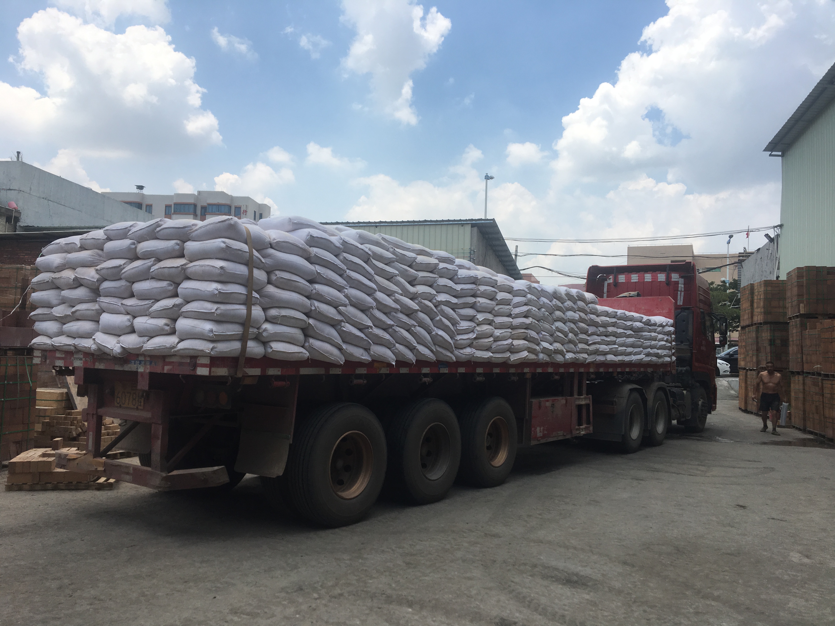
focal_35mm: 29
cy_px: 313
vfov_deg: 48.2
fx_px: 700
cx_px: 418
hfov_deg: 61.7
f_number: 2.2
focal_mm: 4.15
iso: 25
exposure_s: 1/1479
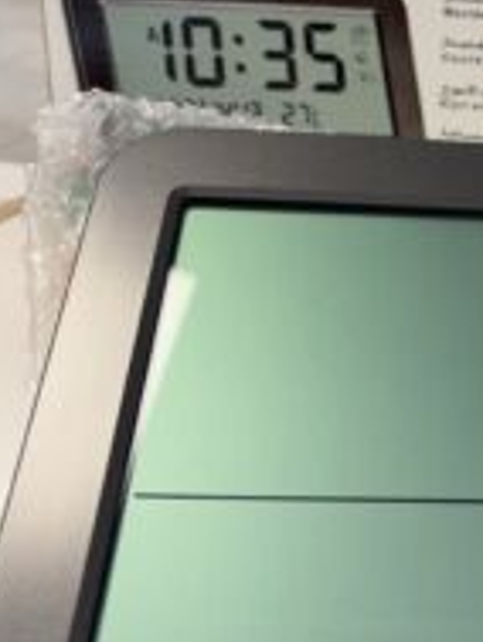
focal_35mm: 55
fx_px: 1022
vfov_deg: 34.8
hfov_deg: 25.2
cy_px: 272
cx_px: 493
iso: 100
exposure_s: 1/100
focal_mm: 5.96
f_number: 1.6
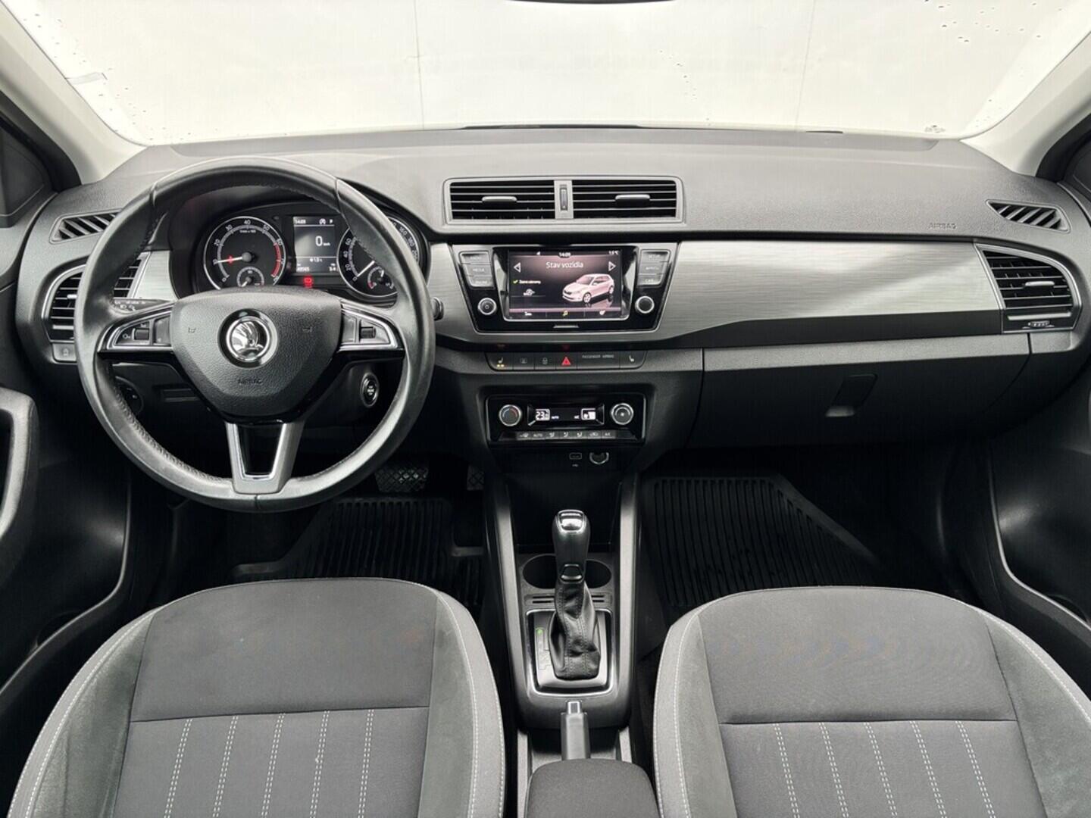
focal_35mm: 26
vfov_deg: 53.1
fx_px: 819
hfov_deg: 67.3
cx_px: 546
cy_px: 409
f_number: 1.6
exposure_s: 1/56
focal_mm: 5.96
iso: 200
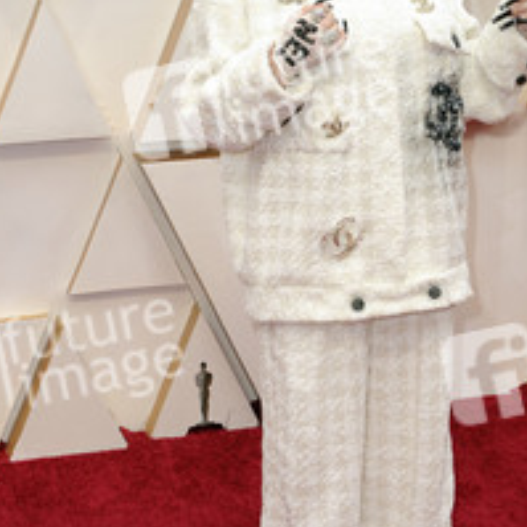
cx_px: 338
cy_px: 230
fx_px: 1998
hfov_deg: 15.0
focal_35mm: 116
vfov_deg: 15.0
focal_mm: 68
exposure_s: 1/200
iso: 800
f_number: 7.1
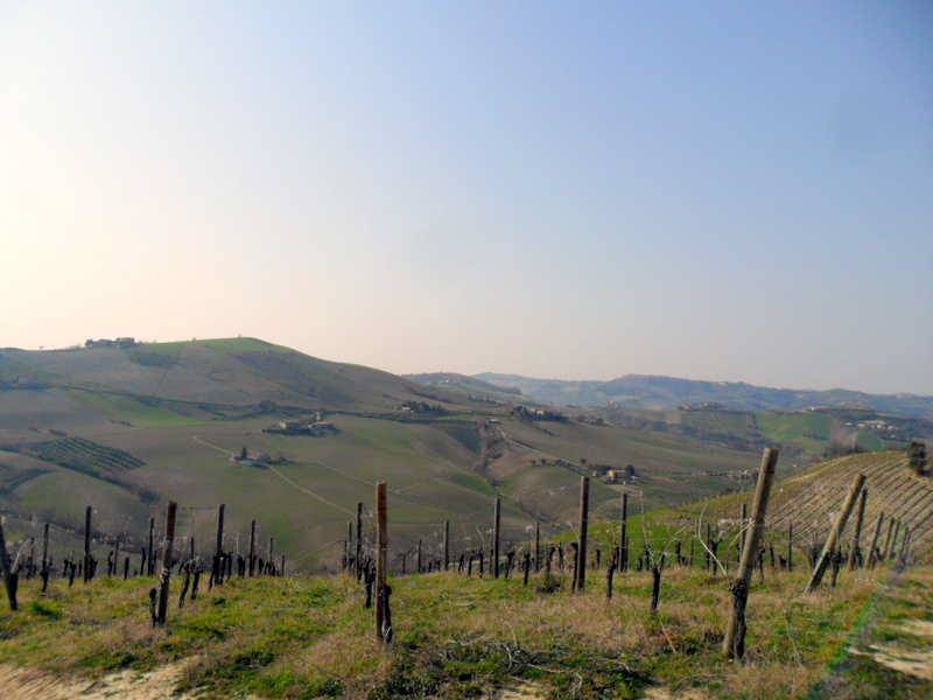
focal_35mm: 27
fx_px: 728
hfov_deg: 65.3
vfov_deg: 51.4
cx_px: 466
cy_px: 350
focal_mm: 4.9
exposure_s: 1/250
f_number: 8.9
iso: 100
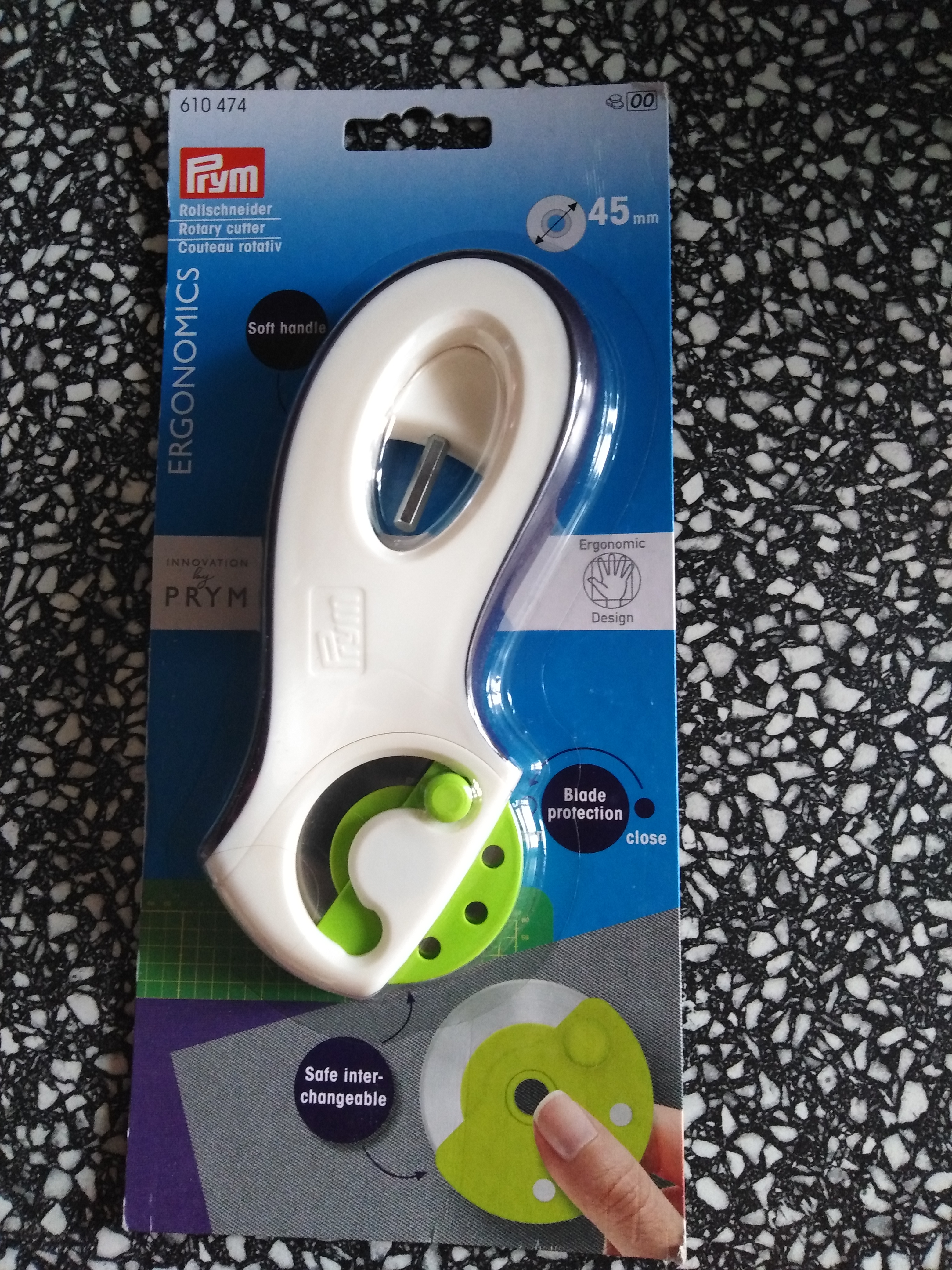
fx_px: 953
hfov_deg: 53.1
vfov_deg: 67.3
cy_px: 635
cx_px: 476
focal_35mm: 26
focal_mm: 3.46
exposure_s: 1/20
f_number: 2.2
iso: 485
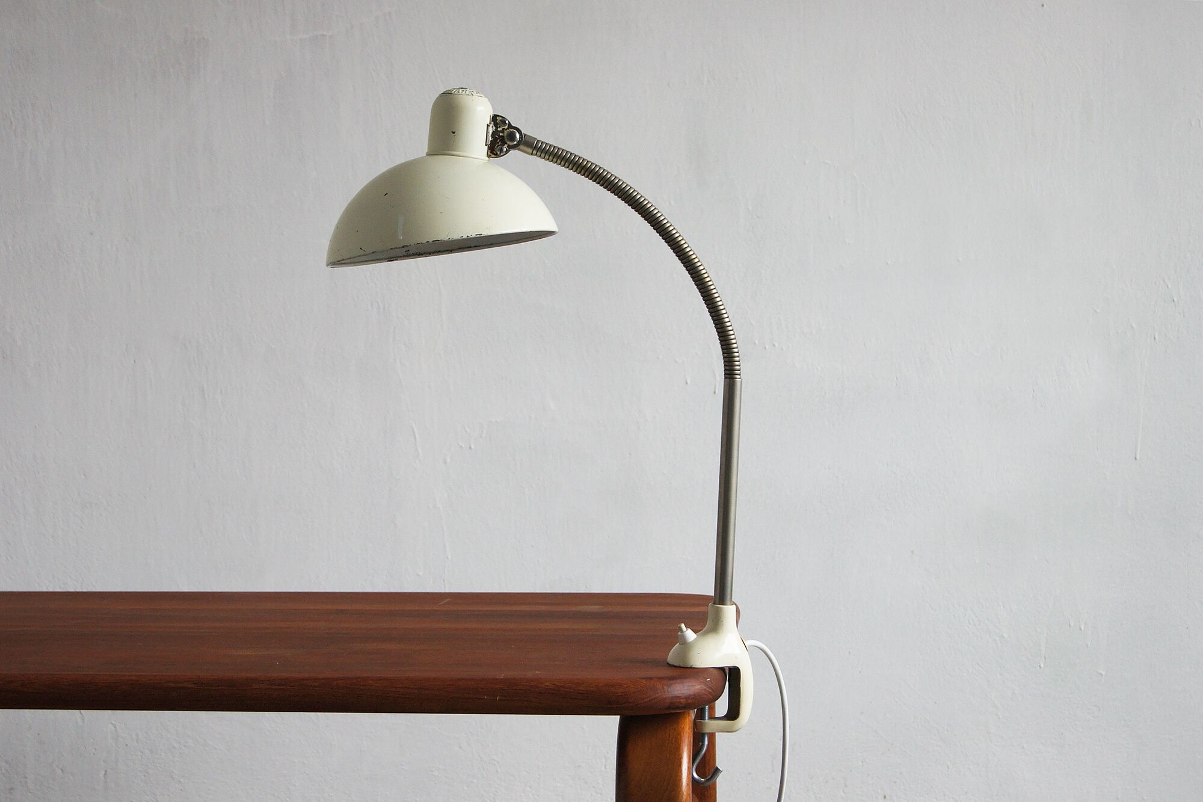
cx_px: 602
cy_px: 401
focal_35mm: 68
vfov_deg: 20.2
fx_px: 2255
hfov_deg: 29.9
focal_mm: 45
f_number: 5.6
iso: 400
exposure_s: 1/20
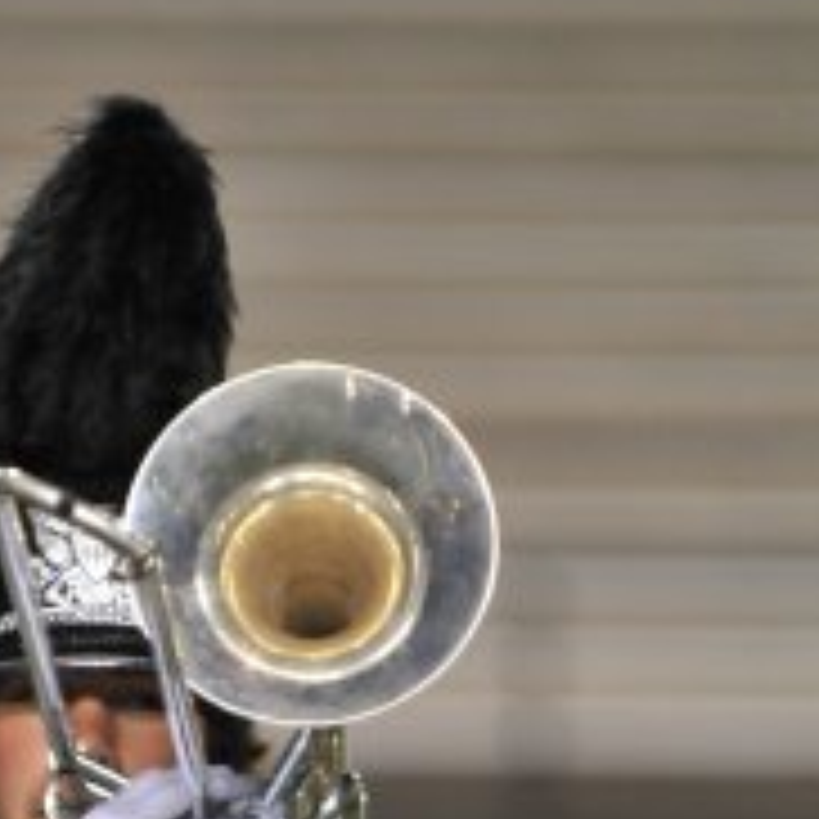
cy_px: 1287
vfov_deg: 2.1
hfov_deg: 2.1
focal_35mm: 838
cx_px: 92
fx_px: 22431
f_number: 2.8
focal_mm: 200
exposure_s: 1/320
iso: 800
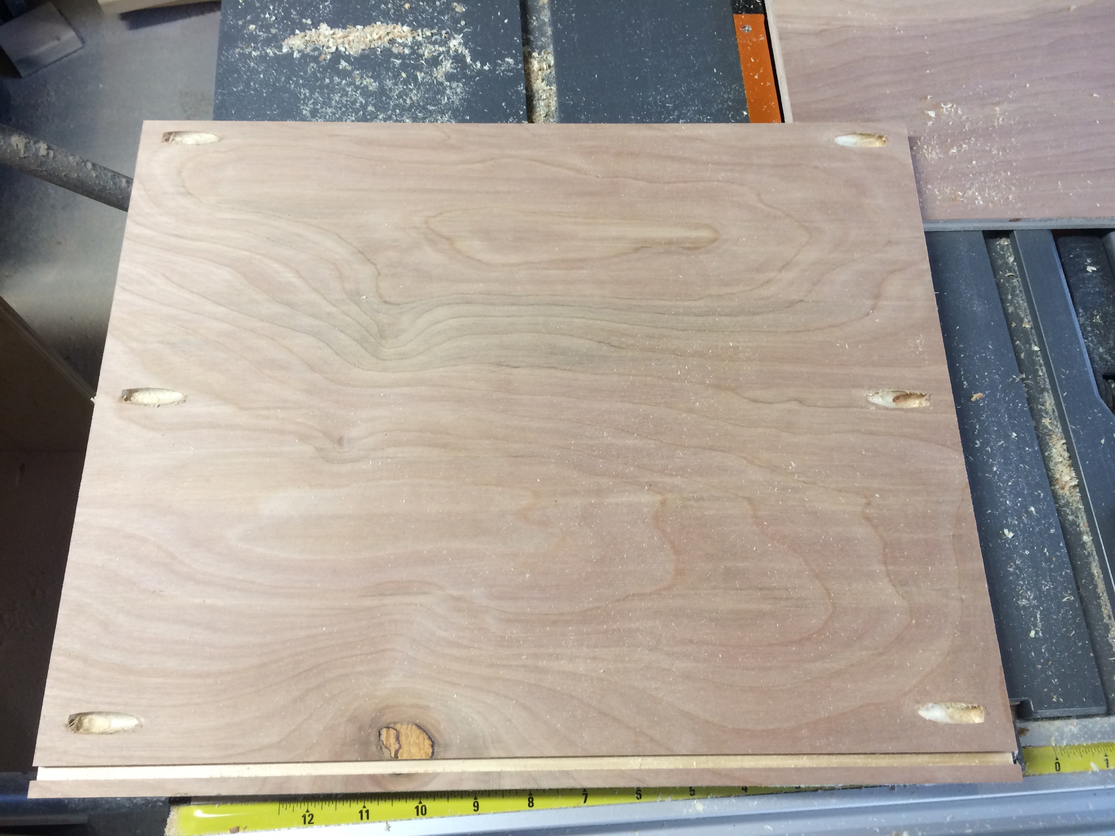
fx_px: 934
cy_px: 418
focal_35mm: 29
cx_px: 558
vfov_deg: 48.2
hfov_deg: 61.7
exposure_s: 1/30
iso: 50
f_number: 2.2
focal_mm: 4.15
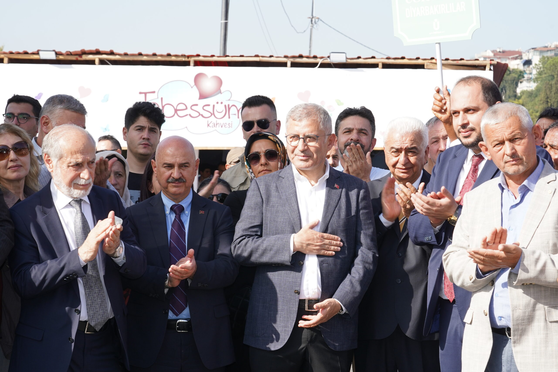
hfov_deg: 21.9
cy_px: 186
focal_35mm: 93
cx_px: 279
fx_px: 1441
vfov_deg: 14.7
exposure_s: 1/200
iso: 400
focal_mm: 93
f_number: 11
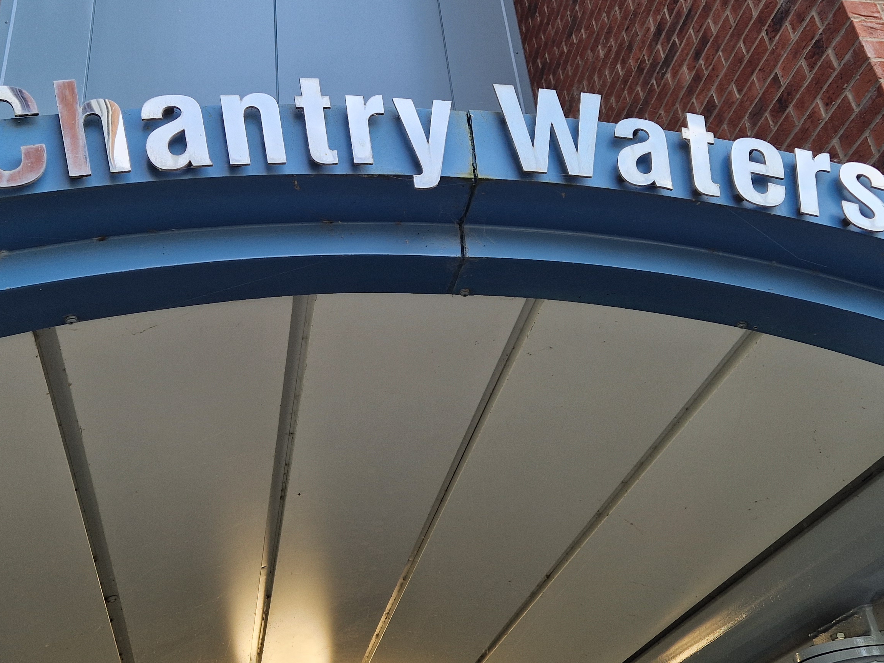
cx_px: 457
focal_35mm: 40
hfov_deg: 46.8
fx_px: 1021
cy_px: 253
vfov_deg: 35.8
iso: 50
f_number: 1.8
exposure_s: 1/146
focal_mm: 5.4
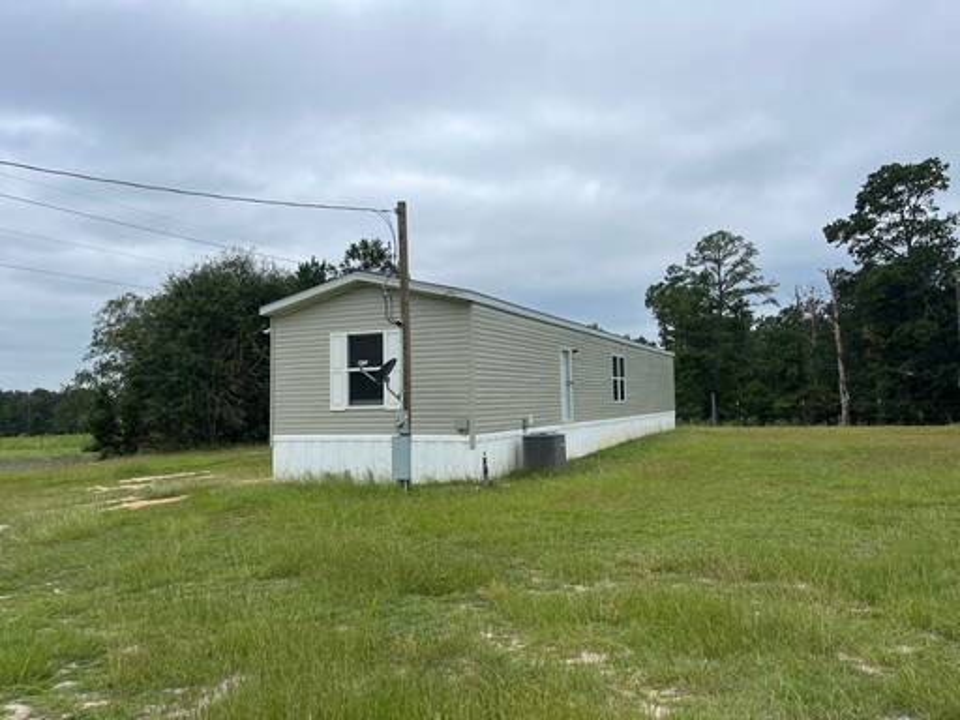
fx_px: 721
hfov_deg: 67.3
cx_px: 480
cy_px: 360
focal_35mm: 26
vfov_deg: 53.1
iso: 50
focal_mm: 5.1
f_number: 1.6
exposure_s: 1/2899
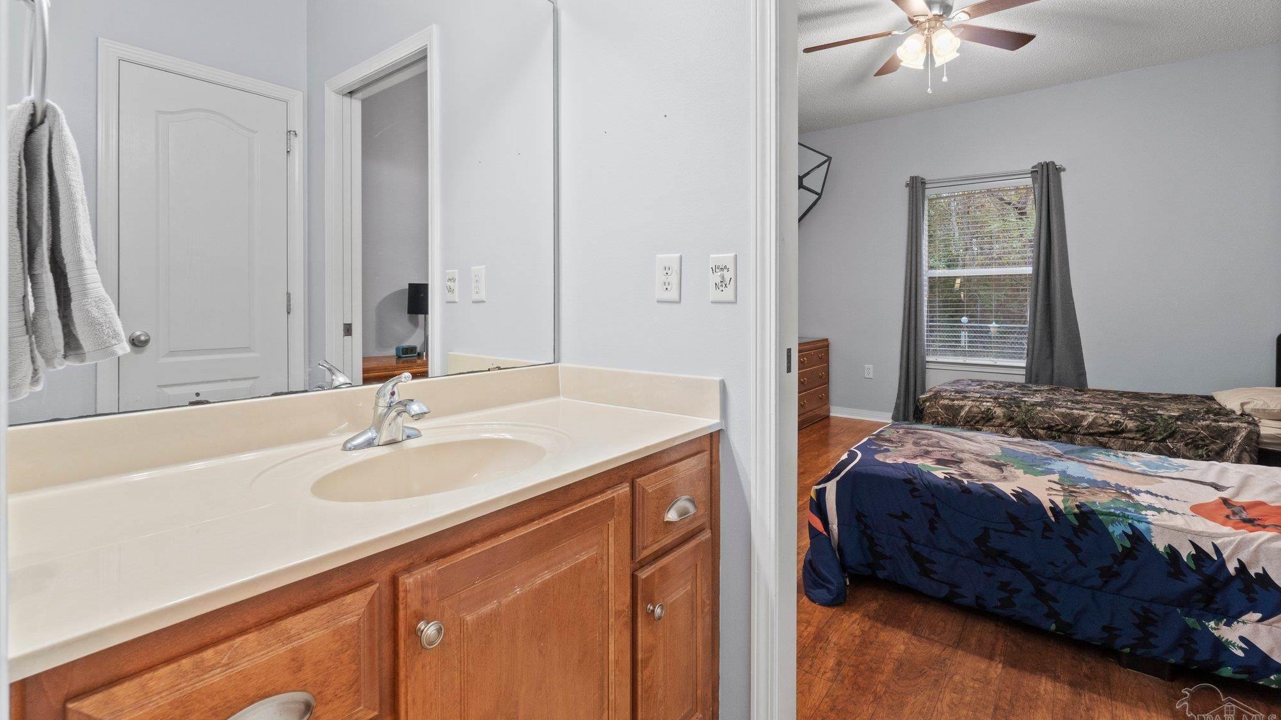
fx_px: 543
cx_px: 638
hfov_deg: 99.4
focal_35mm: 16
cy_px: 319
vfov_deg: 66.9
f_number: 9
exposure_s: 1/2.5
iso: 400
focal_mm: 10
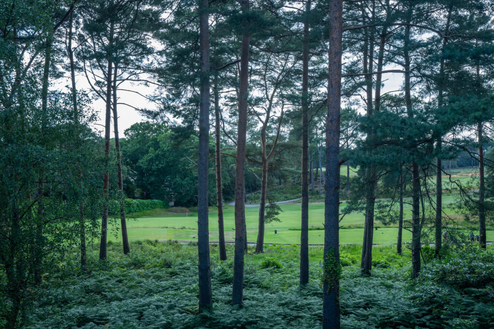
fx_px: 480
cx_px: 247
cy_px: 164
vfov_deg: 37.9
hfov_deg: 54.4
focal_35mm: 35
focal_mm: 35
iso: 200
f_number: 11
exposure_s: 1/30
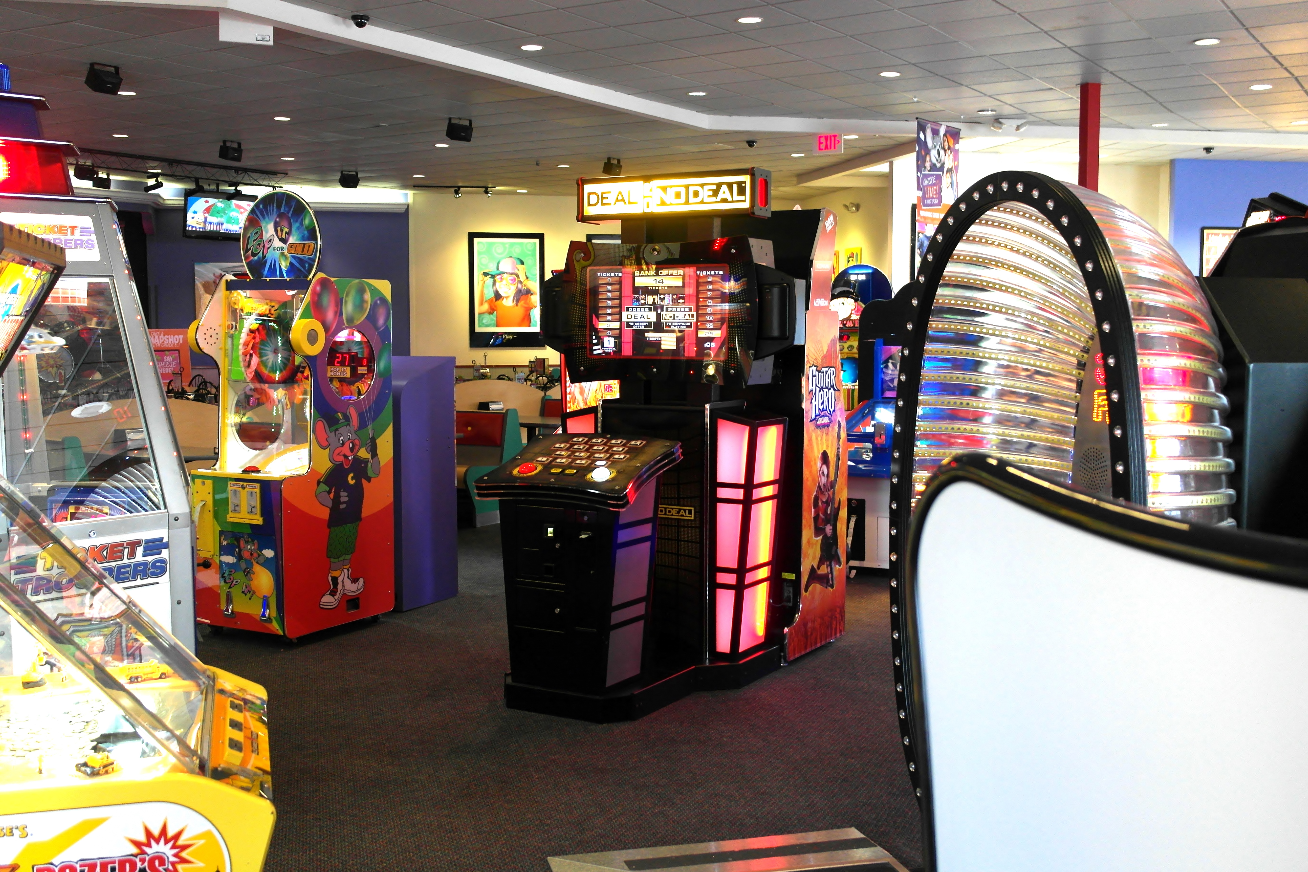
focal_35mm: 36
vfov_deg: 36.9
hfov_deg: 53.1
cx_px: 654
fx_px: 1308
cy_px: 436
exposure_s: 1/40
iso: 400
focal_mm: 24
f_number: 4
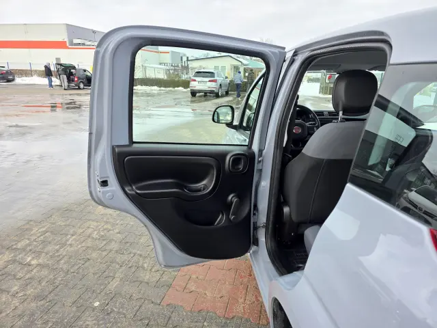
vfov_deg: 58.9
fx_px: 290
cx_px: 218
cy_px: 164
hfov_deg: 73.9
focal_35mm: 23
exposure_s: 1/1946
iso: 80
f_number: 1.7
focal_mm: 6.3
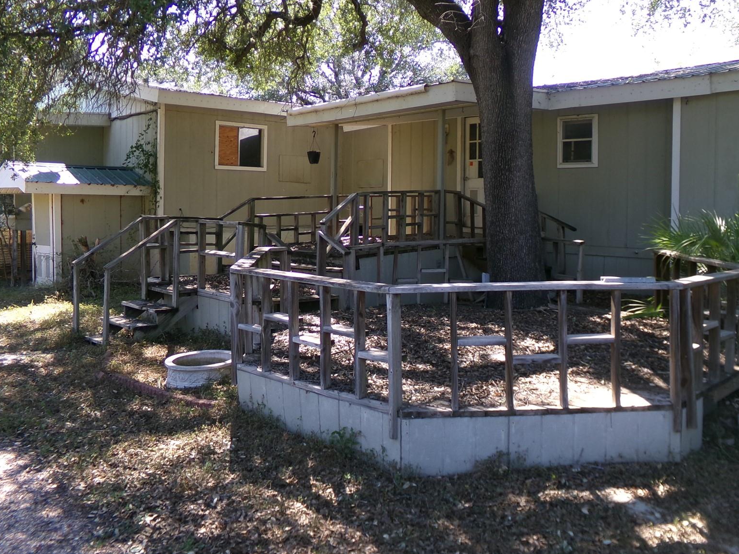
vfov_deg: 43.9
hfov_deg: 56.6
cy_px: 222
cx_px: 419
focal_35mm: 32
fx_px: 683
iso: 100
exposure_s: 1/110
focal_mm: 4.3
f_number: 3.7
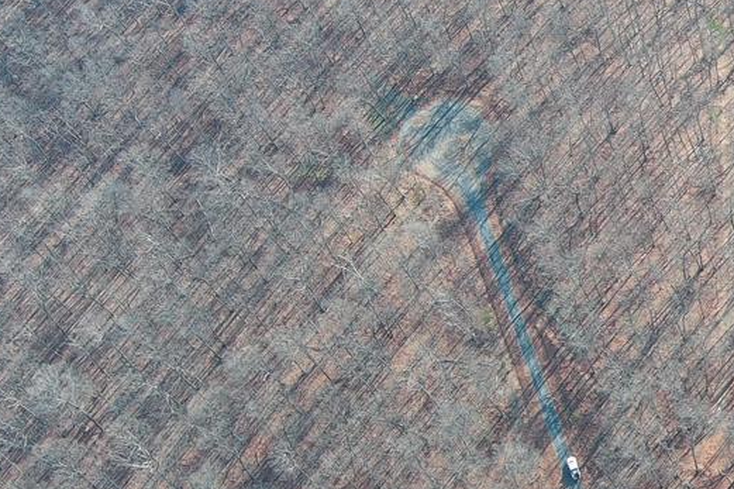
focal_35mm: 114
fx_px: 2323
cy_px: 247
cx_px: 1243
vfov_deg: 12.0
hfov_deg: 15.8
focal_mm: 10.57
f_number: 2.8
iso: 100
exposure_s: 1/293
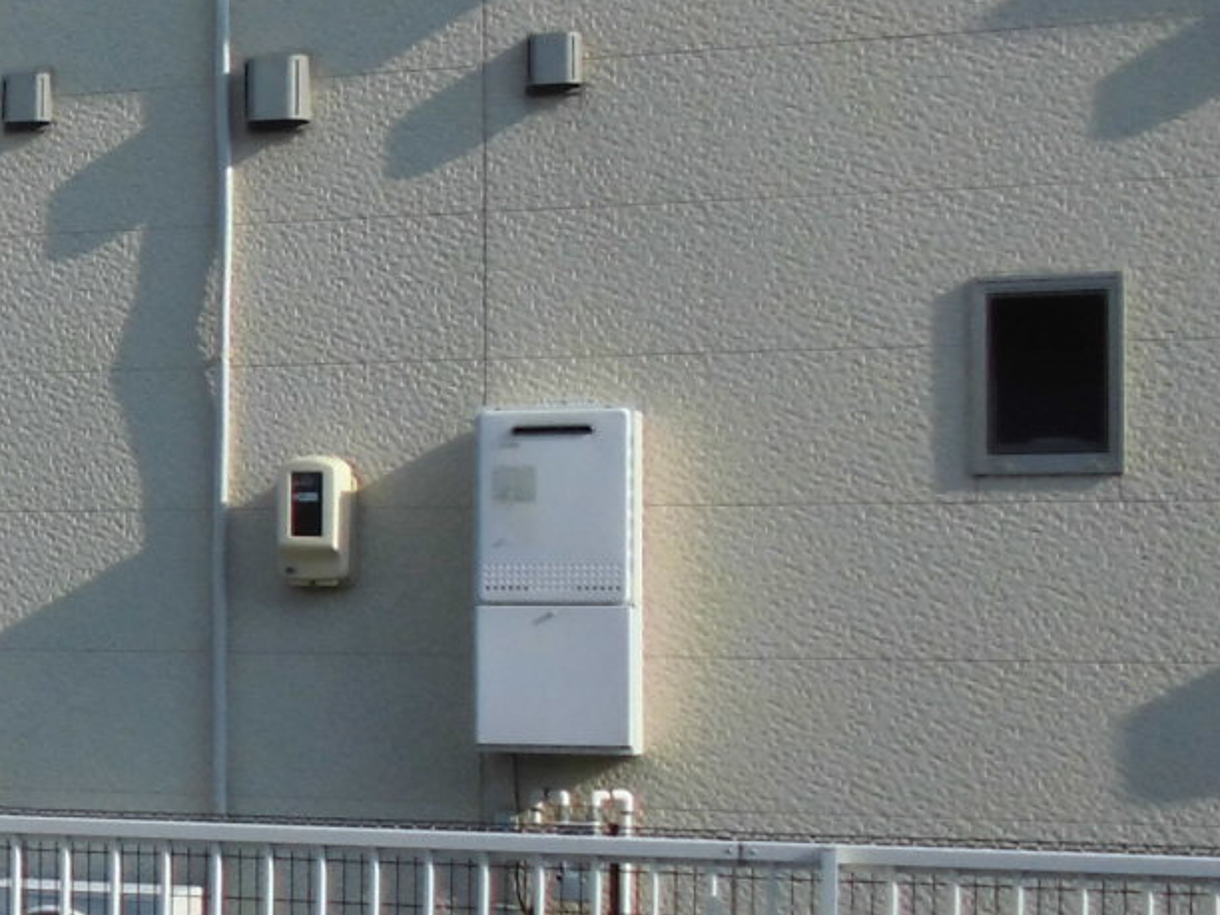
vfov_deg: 16.9
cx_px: -690
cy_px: 586
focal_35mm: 87
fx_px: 3066
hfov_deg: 19.2
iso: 100
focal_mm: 4.6
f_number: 3.5
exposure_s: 1/800
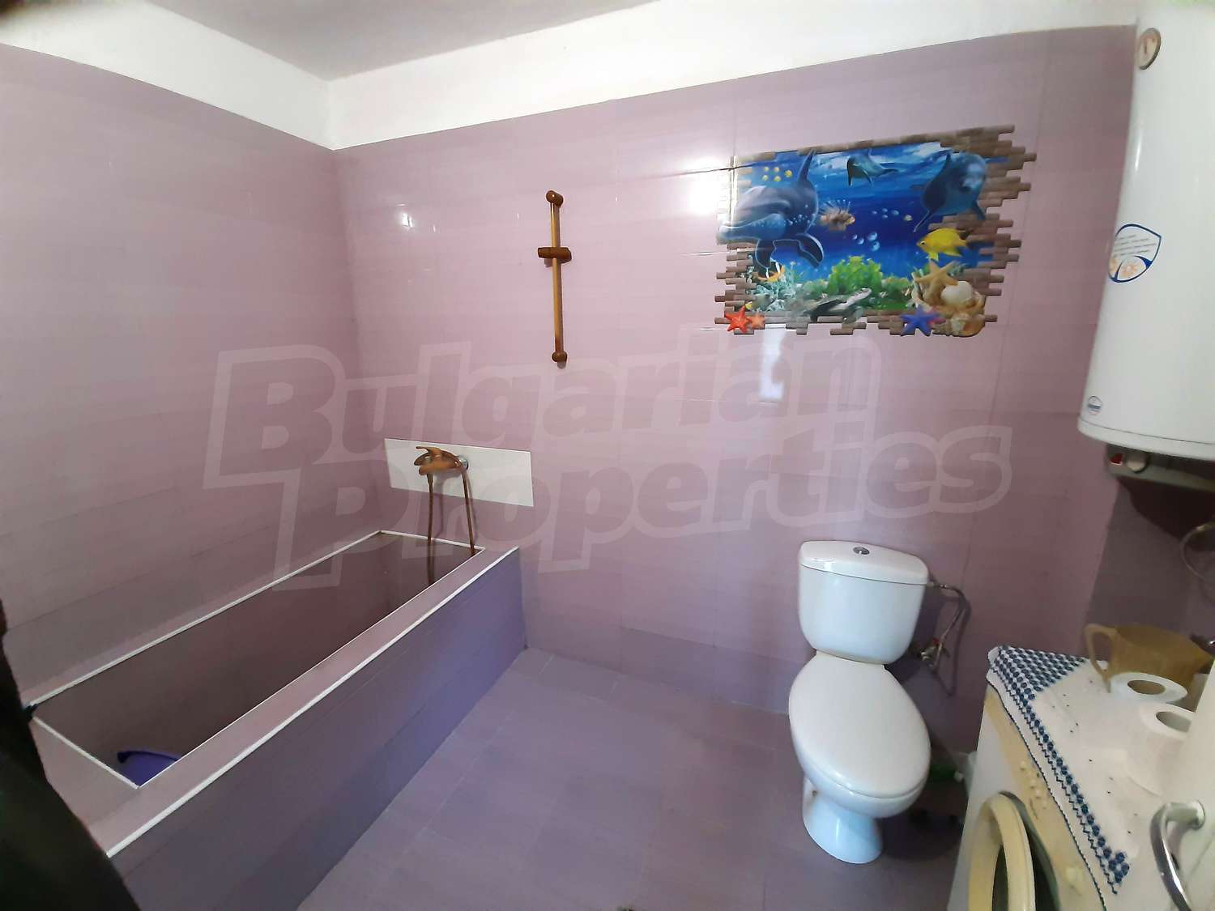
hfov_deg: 106.2
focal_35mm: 13
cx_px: 608
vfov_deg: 89.9
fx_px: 456
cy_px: 456
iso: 400
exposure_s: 1/25
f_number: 2.2
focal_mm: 1.42
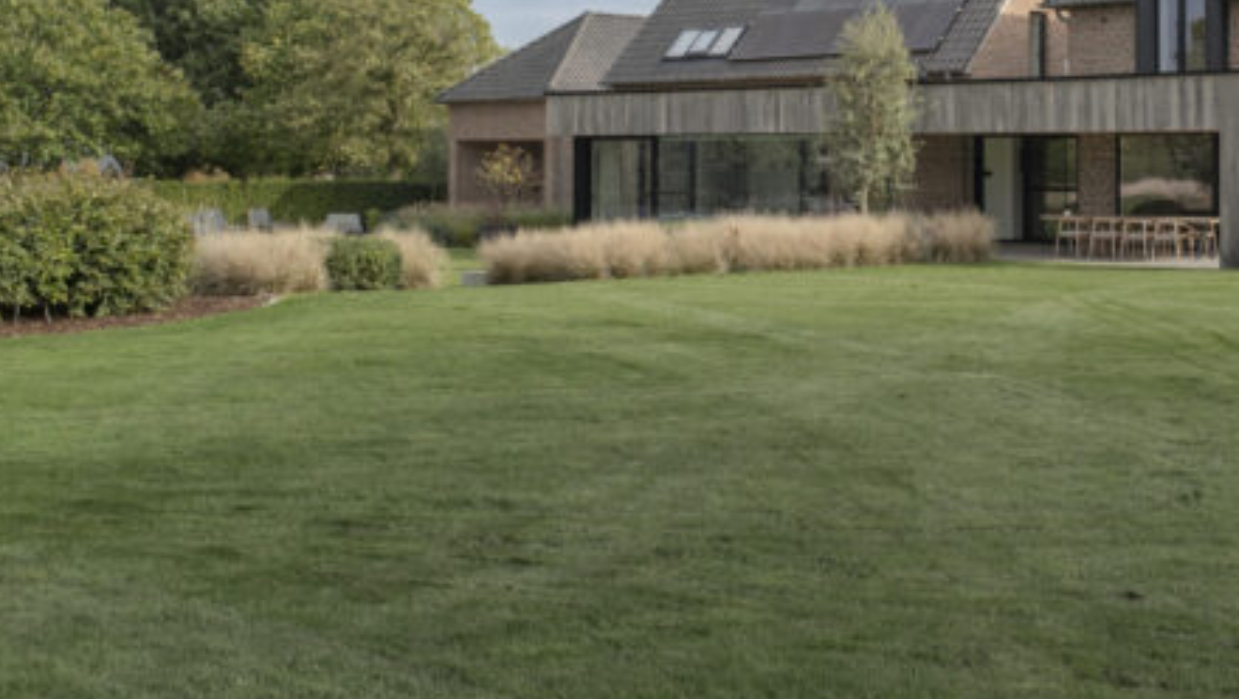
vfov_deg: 23.2
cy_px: 128
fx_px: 1676
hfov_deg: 40.1
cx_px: 828
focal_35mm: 51
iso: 160
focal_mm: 22
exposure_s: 1/45
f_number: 7.1
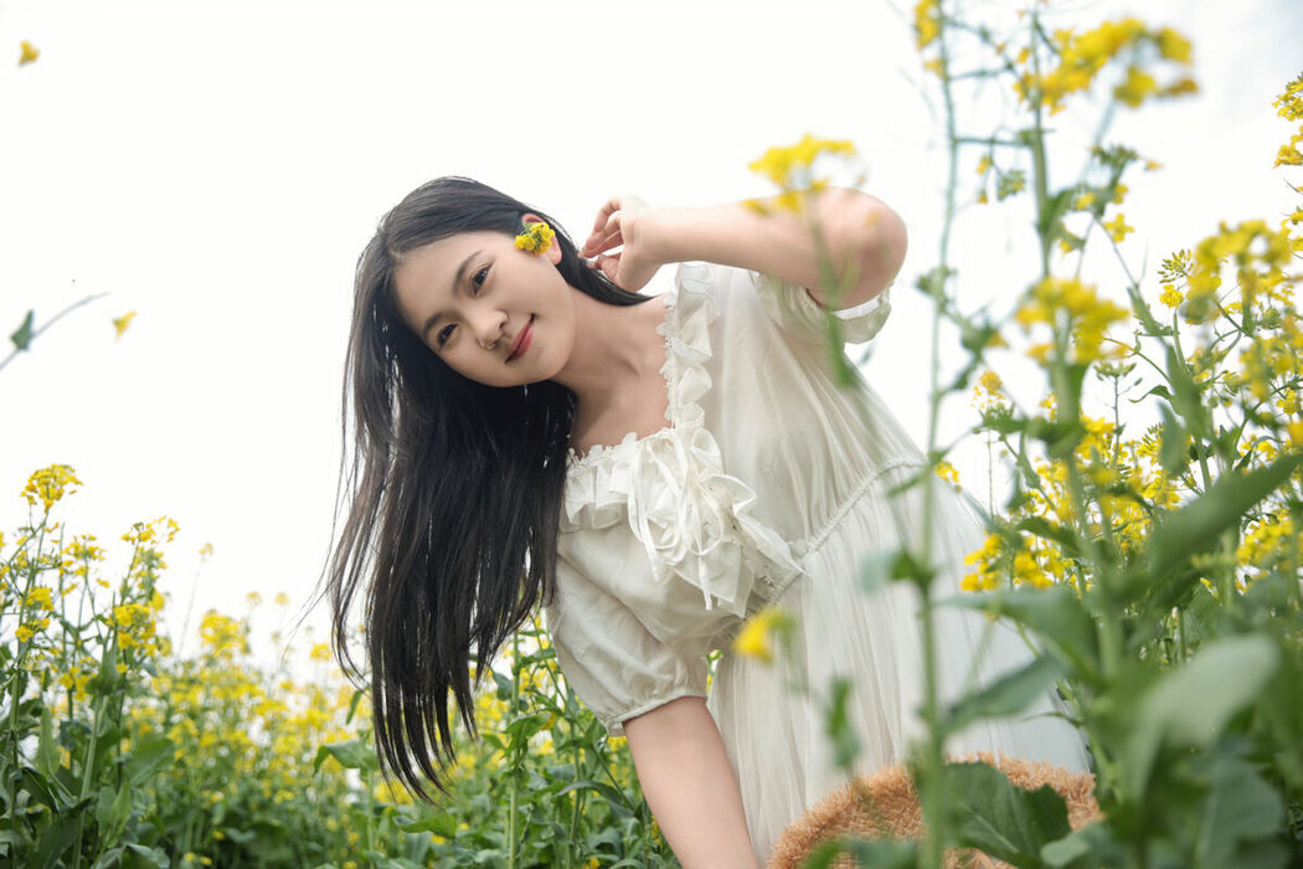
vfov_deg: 37.9
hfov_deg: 54.4
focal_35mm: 35
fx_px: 1267
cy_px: 434
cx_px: 652
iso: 100
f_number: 2.8
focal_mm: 35
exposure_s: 1/250
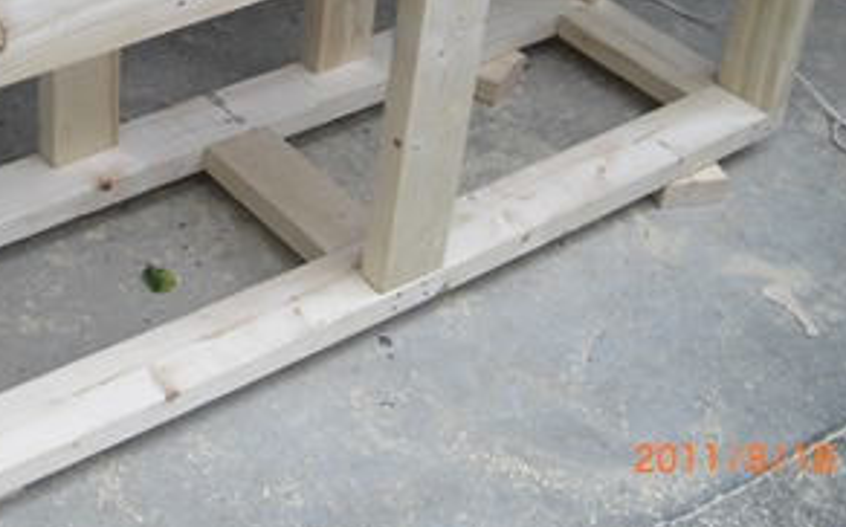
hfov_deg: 29.3
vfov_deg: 18.4
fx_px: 1590
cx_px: 194
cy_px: 25
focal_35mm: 69
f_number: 2.8
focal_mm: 7.9
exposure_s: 1/100
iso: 100
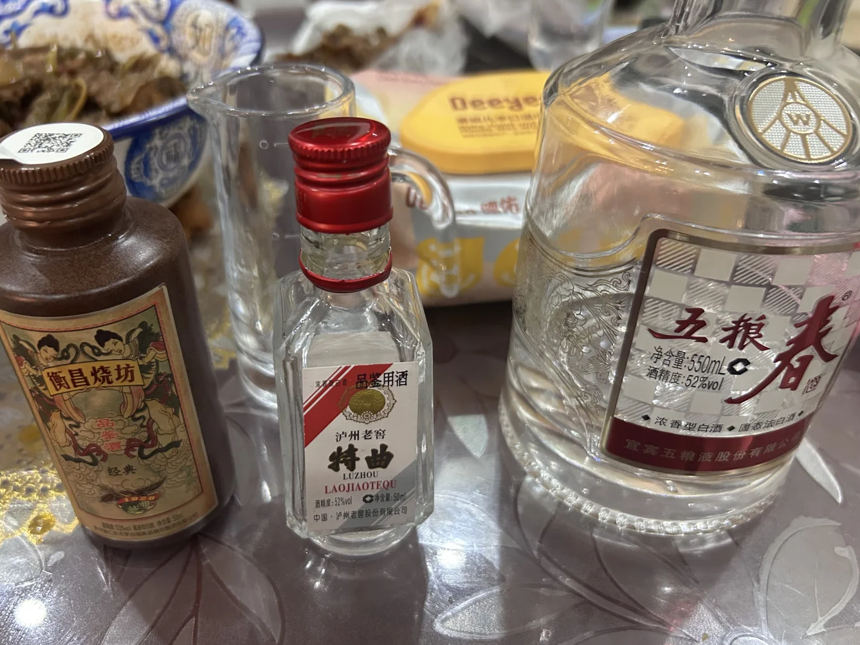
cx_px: 410
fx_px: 696
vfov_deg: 49.7
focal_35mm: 28
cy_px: 332
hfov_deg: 63.4
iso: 400
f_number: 1.5
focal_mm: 5.7
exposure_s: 1/50
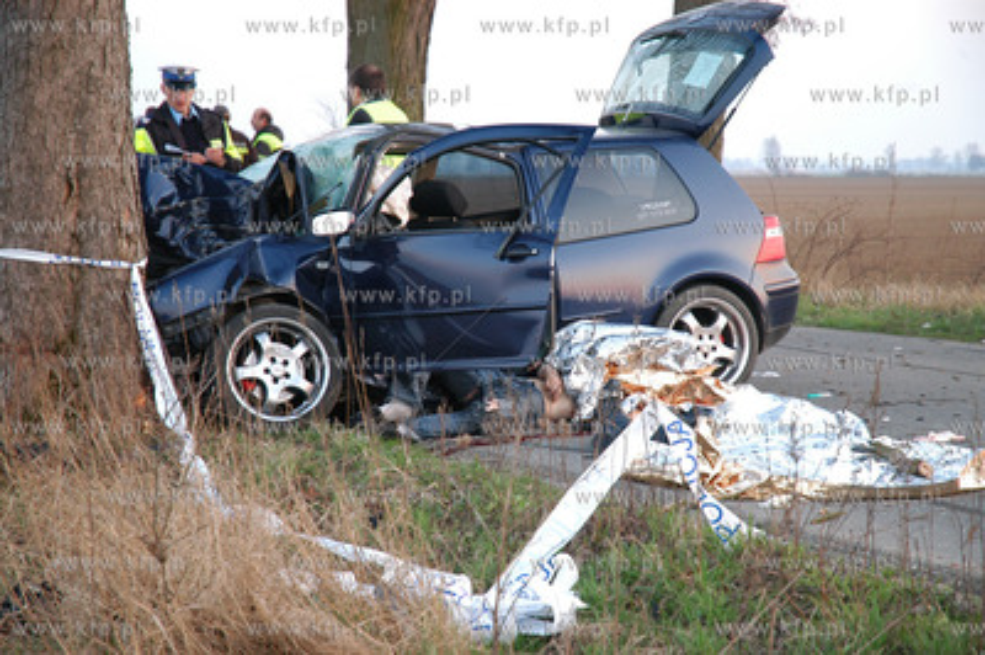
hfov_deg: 19.5
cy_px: 328
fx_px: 2870
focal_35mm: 105
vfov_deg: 13.0
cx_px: 492
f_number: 4.5
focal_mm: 70
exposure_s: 1/15
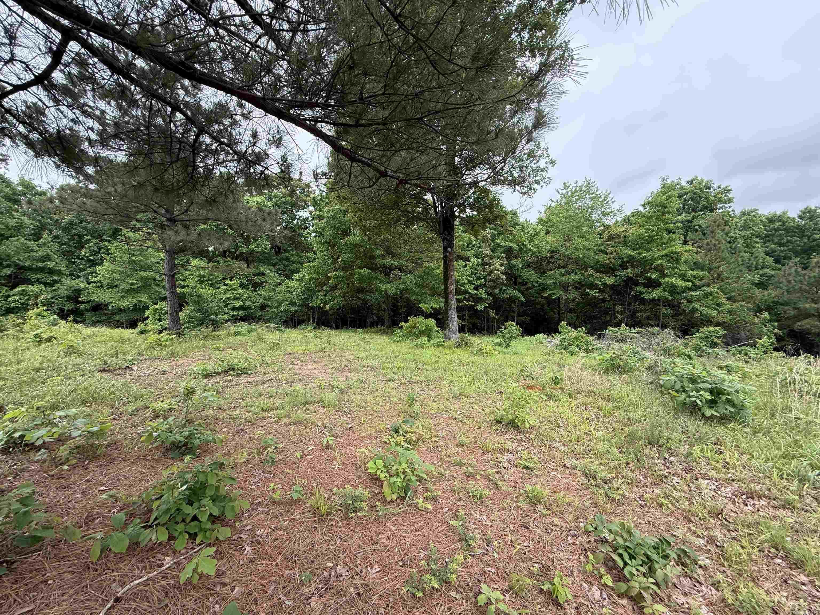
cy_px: 308
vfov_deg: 85.7
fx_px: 332
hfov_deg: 102.1
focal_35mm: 14
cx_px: 410
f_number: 2.2
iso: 64
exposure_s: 1/284
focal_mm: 2.22
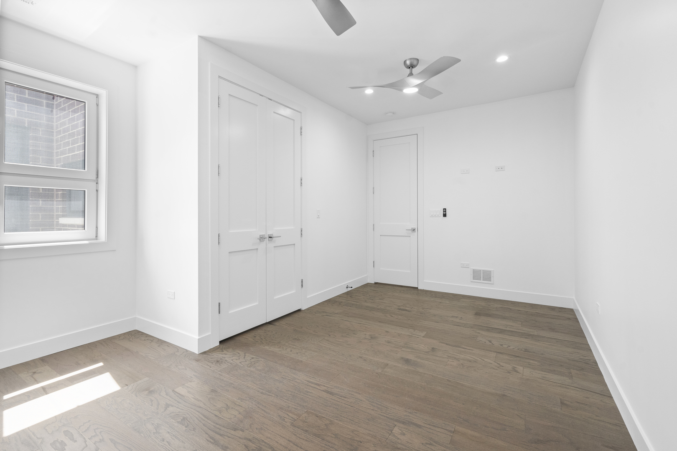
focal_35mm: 16
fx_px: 301
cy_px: 226
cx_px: 338
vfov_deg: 73.7
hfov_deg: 96.7
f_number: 8
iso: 1000
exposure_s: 1/25
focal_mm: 16
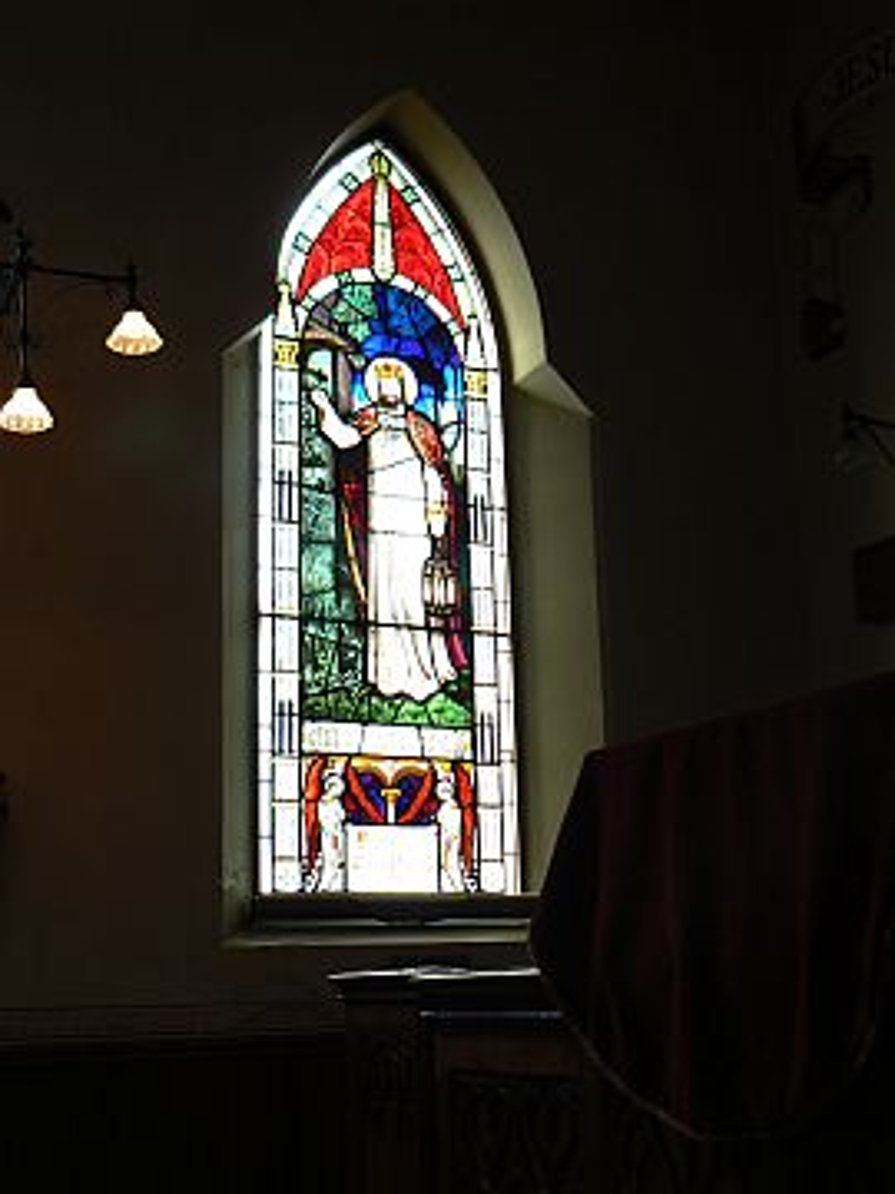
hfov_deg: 31.5
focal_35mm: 46
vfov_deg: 41.2
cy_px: 597
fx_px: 1586
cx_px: 448
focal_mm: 7.6
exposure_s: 1/40
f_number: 2.8
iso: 80
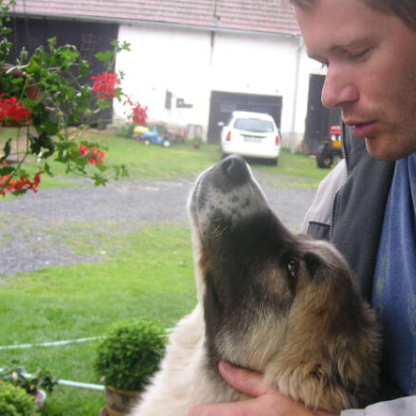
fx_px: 802
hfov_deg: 28.7
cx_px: 304
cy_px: 191
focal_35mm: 59
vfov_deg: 29.1
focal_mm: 6.1
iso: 50
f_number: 2.8
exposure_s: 1/180
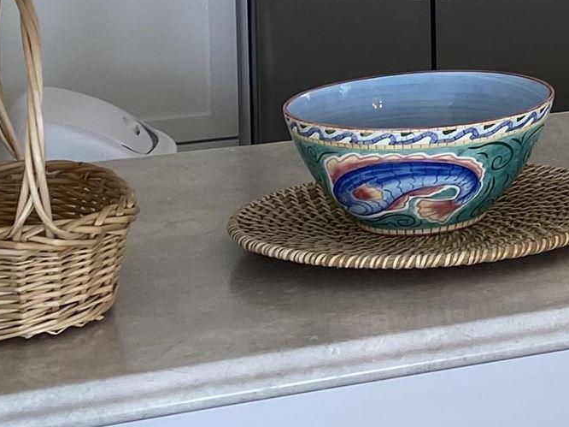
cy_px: -223
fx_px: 1972
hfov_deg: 14.2
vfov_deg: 11.8
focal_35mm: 120
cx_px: 1070
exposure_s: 1/127
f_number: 1.8
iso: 32
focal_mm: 4.25
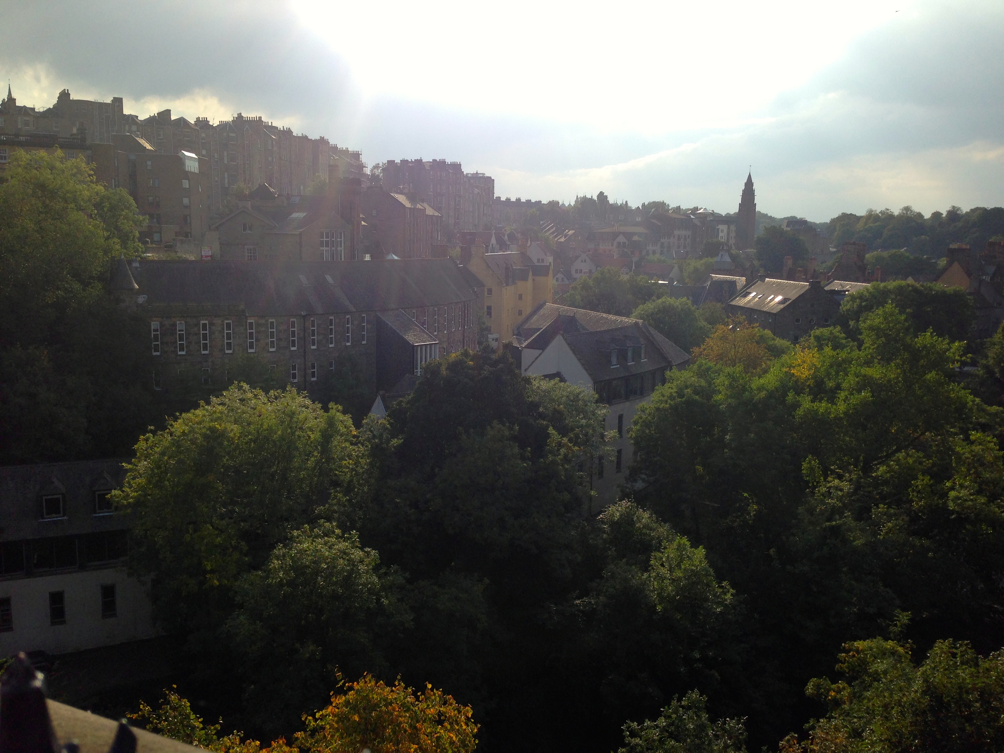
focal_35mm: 33
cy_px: 376
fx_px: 957
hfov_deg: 55.4
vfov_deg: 42.9
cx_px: 502
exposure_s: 1/1290
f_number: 2.4
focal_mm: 4.12
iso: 50
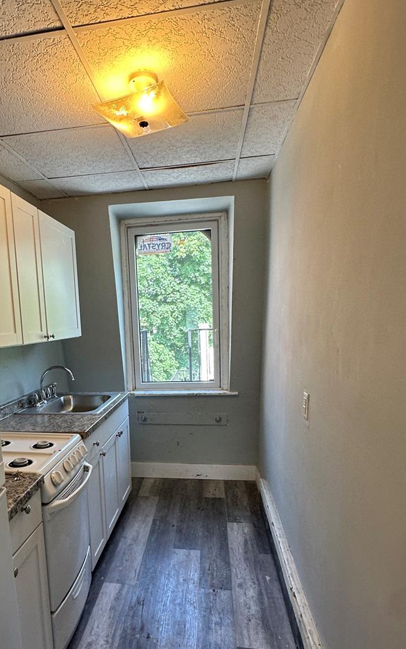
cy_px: 380
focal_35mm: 22
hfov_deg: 54.3
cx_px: 147
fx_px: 389
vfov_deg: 79.0
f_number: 2.2
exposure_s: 1/120
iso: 125
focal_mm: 2.22
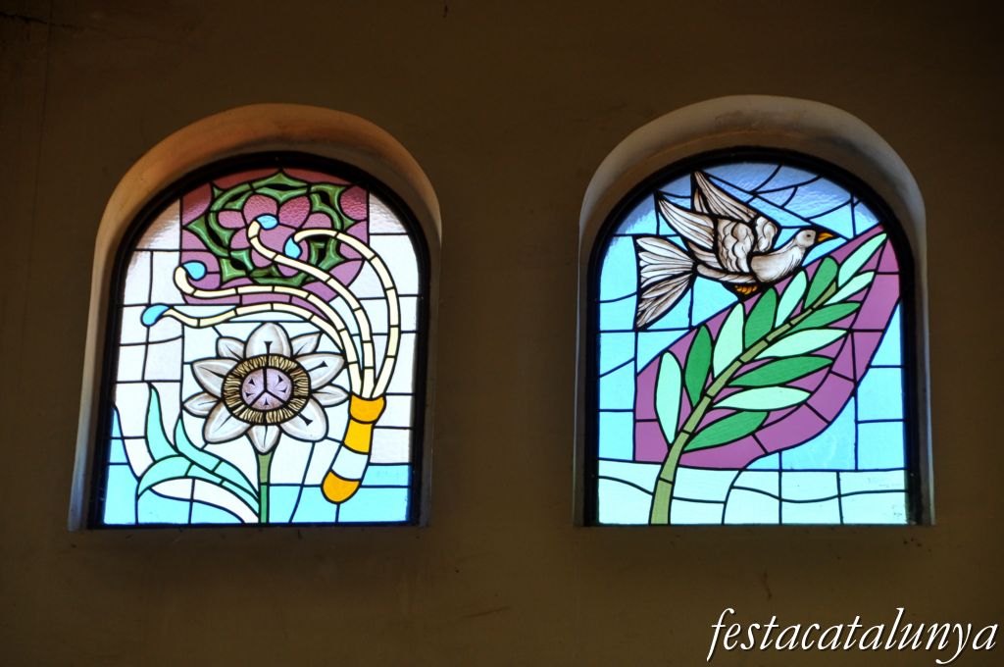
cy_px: 334
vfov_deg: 7.6
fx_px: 5014
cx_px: 502
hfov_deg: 11.4
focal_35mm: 180
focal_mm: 120
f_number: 5.3
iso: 320
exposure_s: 1/125
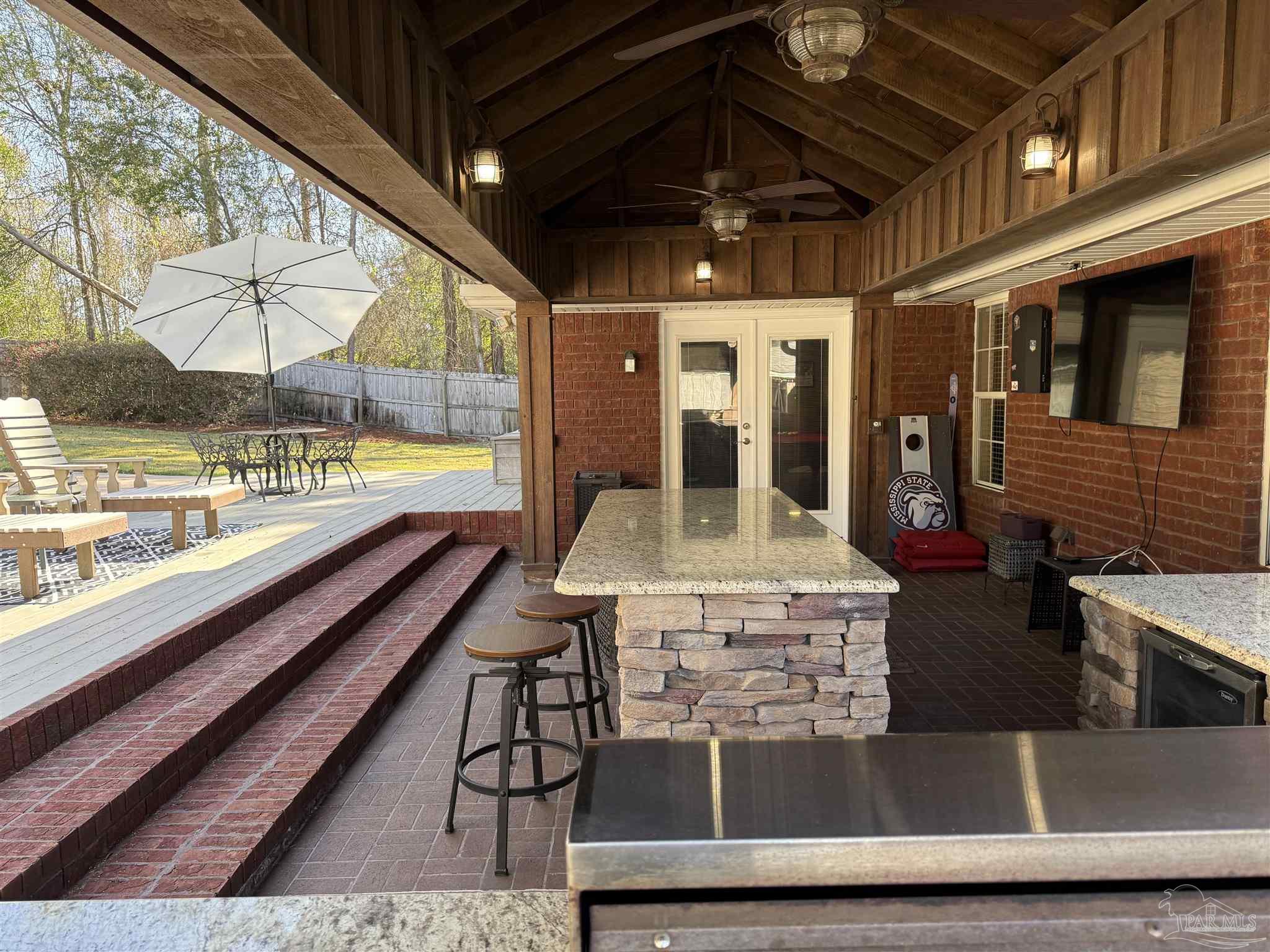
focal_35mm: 24
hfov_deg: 71.6
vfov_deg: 56.8
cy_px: 476
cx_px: 635
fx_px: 881
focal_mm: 6.76
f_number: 1.78
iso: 100
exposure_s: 1/250
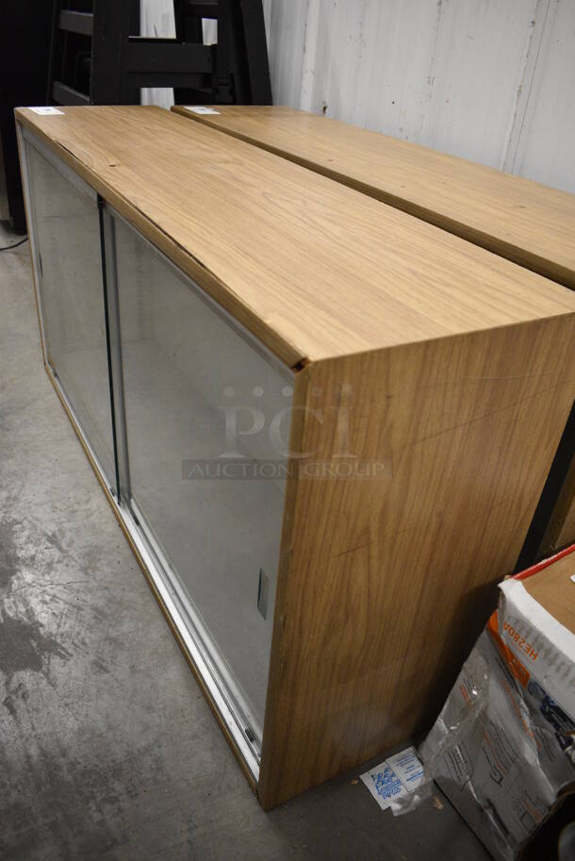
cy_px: 430
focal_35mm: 27
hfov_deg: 48.0
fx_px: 646
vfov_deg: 67.3
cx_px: 288
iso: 2200
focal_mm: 18
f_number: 3.5
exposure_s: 1/125
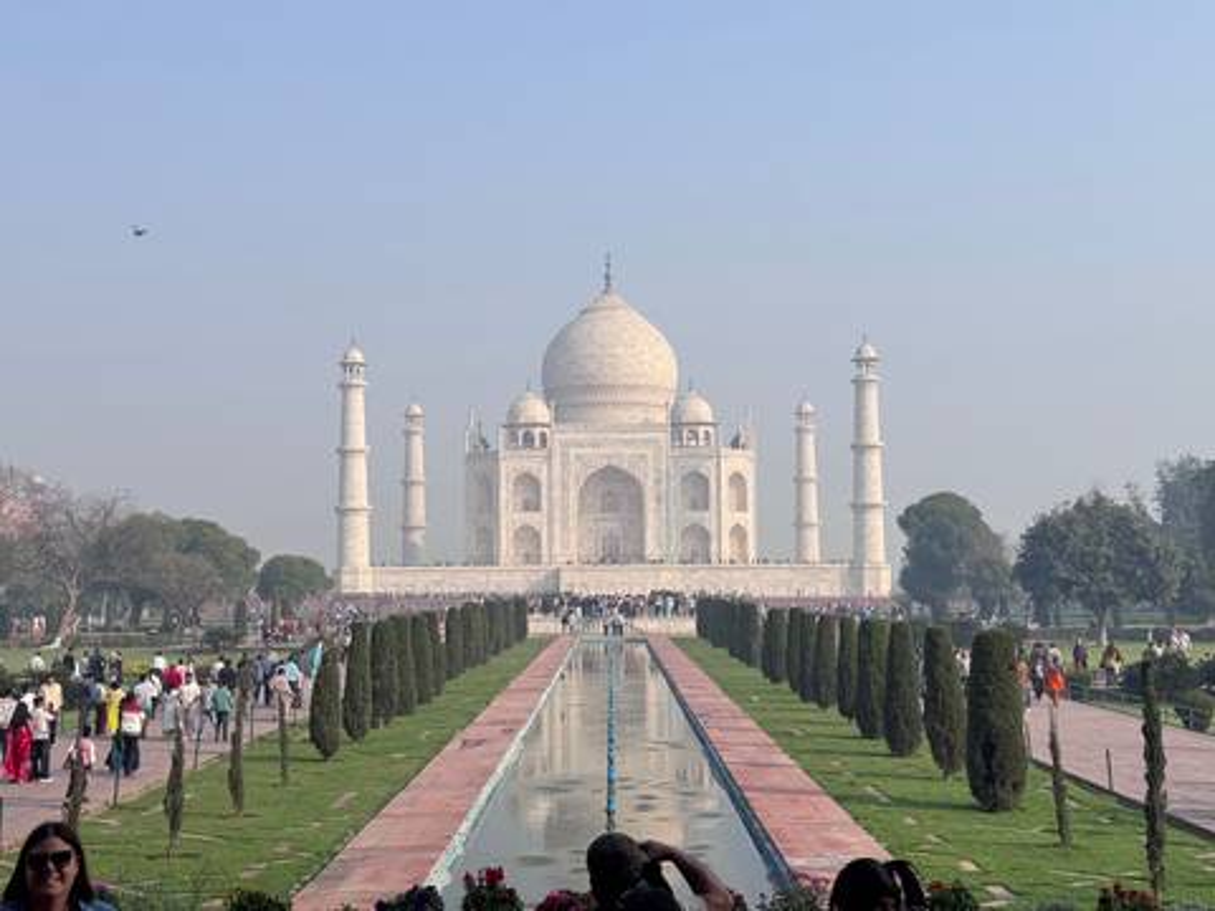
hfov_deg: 39.7
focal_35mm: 48
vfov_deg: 30.3
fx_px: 1685
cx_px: 608
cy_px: 456
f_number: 1.78
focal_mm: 6.76
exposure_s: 1/6410
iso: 64
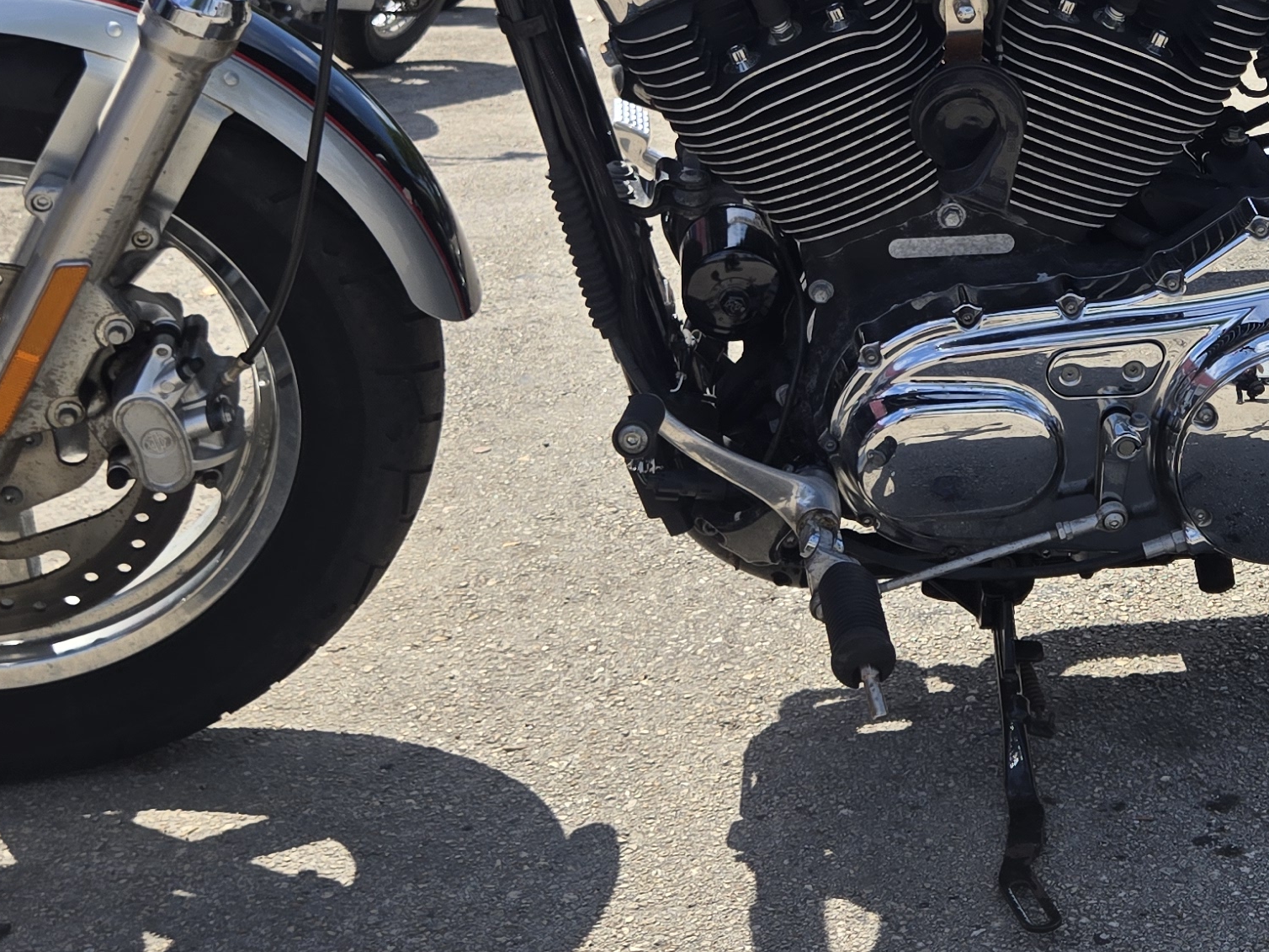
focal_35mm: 61
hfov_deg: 30.9
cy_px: 10
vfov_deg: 23.1
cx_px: 1011
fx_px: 2236
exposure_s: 1/1297
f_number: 1.8
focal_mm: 5.4
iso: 25
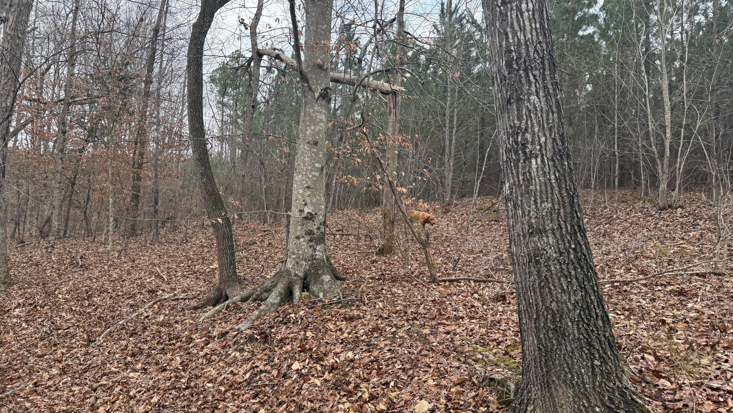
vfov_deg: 42.8
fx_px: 525
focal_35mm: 27
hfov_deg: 69.8
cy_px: 236
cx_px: 357
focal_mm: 6.76
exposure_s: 1/858
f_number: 1.78
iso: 100
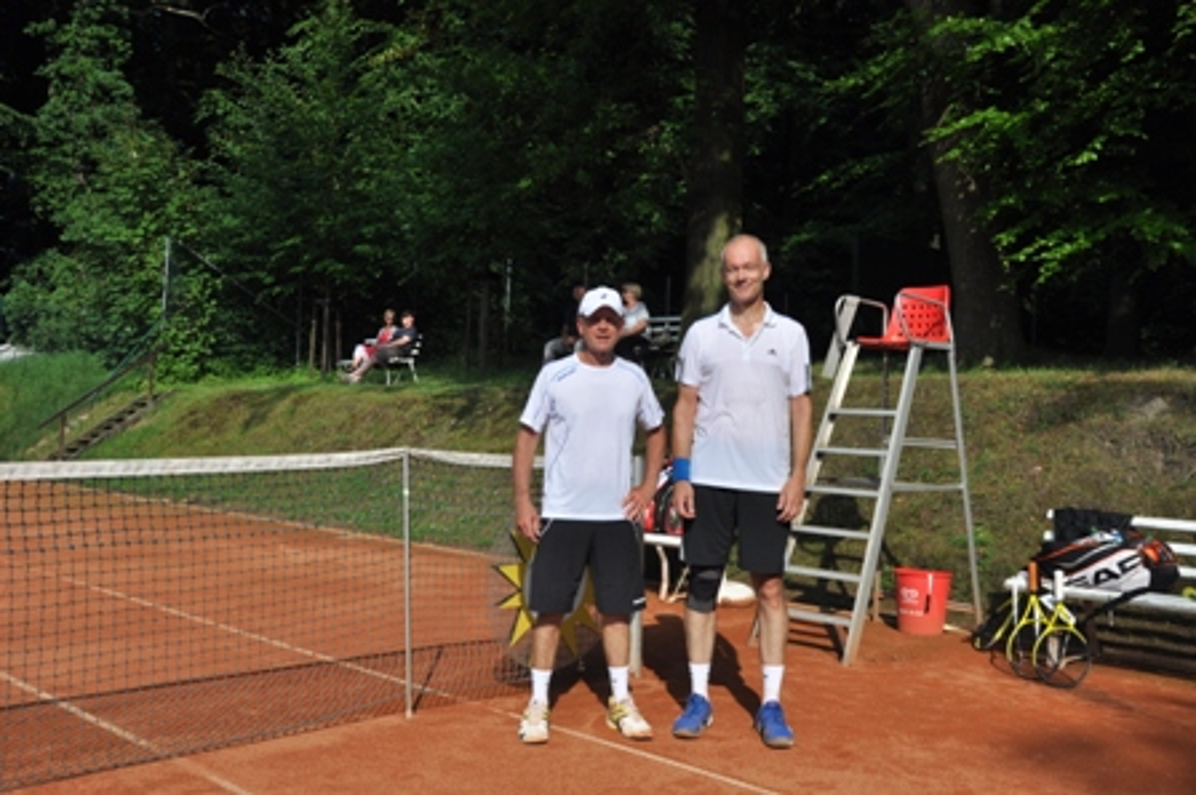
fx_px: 1195
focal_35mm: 36
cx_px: 598
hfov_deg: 53.2
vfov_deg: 36.8
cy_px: 398
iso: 320
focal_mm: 24
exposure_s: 1/2000
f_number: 8
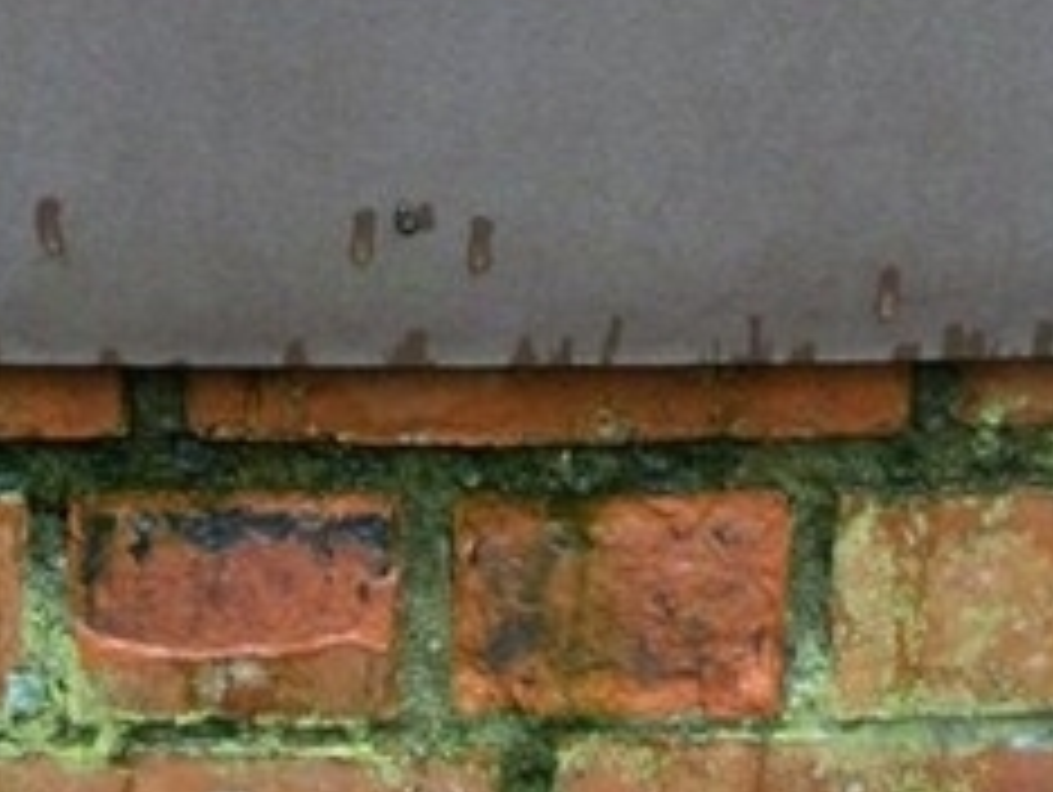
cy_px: -184
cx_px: 387
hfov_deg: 23.7
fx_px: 2497
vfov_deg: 17.1
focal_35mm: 82
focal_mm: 5.7
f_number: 2.9
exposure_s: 1/125
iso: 304
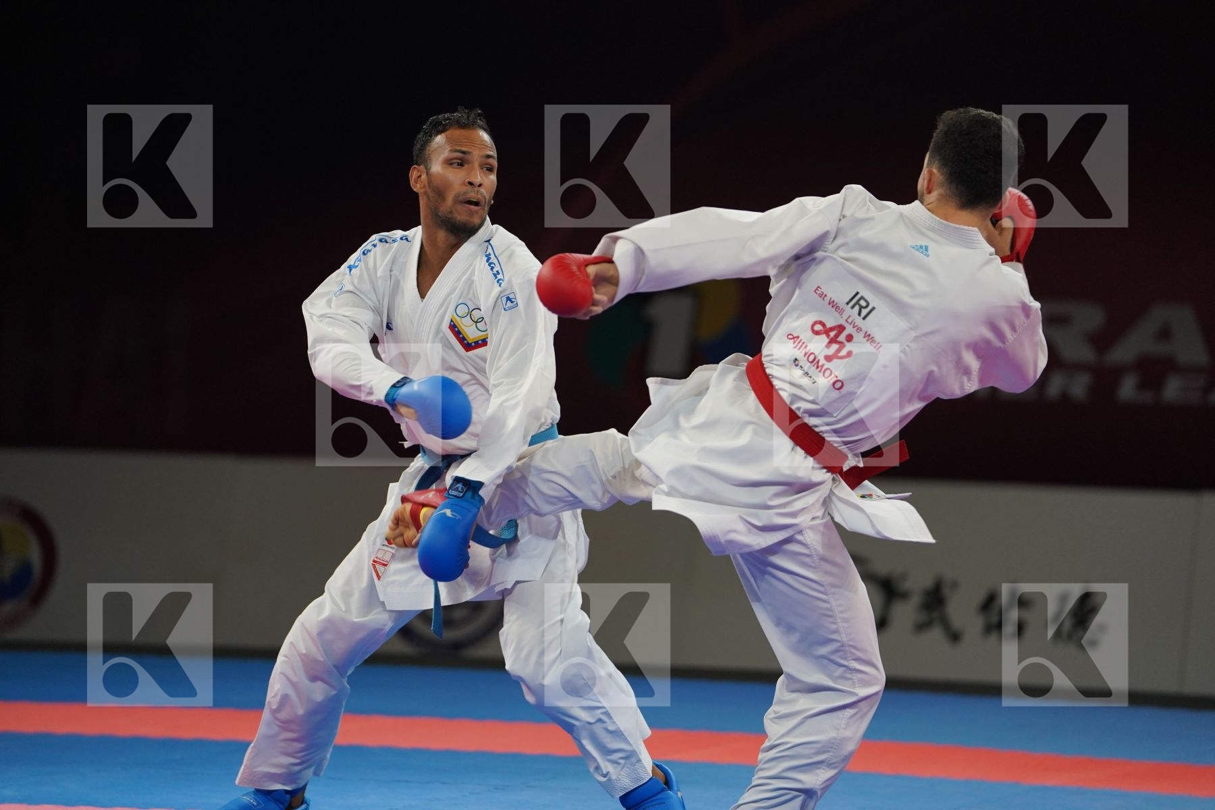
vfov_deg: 7.3
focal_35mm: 187
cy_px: 405
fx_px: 6311
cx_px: 608
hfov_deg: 11.0
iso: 1600
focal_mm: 187
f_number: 2.8
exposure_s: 1/1000
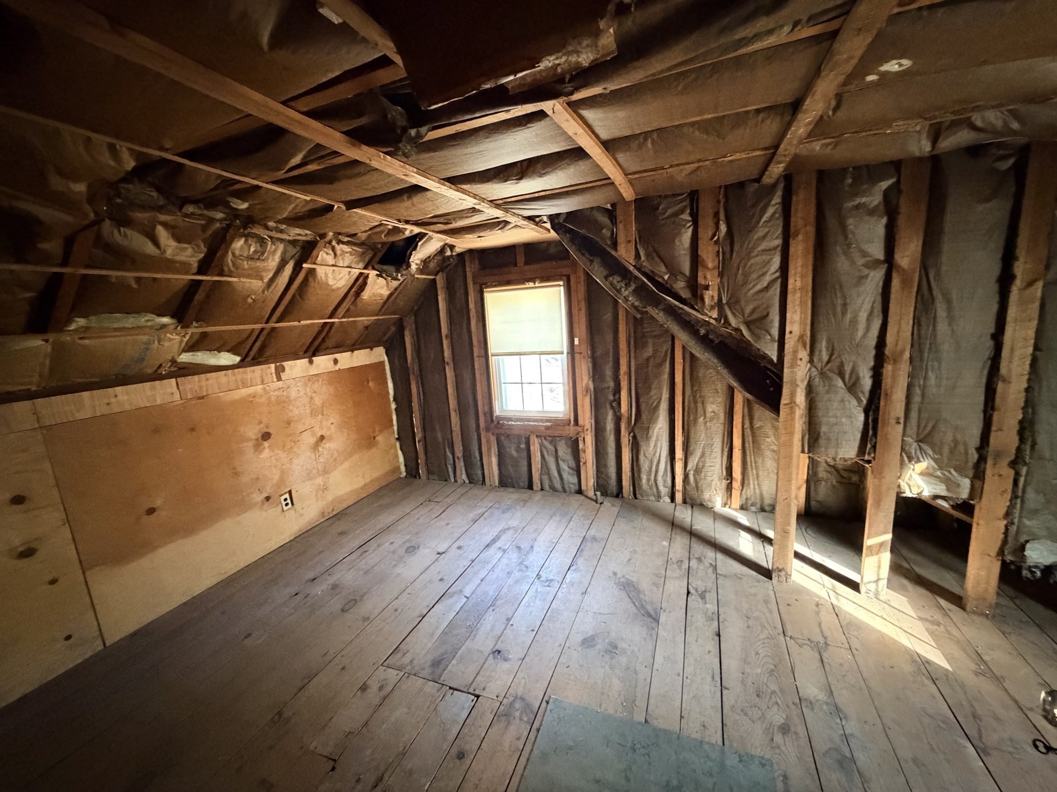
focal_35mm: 14
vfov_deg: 85.7
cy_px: 396
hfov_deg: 102.1
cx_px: 528
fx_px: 427
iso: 1250
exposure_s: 1/40
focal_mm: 2.22
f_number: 2.2
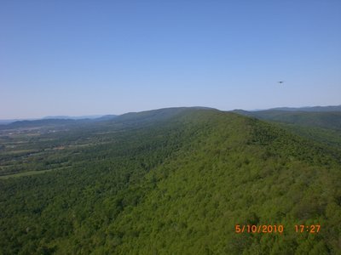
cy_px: 128
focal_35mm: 38
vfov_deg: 37.7
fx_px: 374
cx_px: 170
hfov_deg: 49.0
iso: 50
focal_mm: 6.3
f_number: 4.4
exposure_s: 1/640
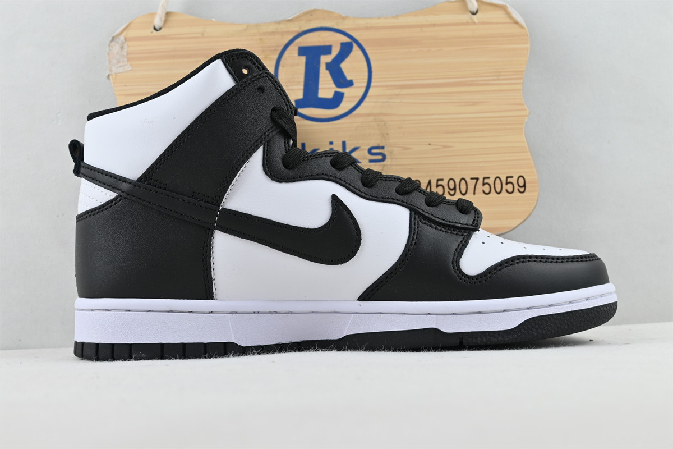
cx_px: 336
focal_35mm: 49
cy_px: 224
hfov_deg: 40.5
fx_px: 911
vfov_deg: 27.7
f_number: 5
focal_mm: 32.5
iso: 100
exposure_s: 1/60
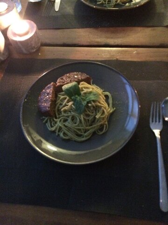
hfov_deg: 48.2
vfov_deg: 61.7
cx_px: 84
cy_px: 112
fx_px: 188
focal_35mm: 29
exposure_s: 1/17
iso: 1600
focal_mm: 4.15
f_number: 2.2
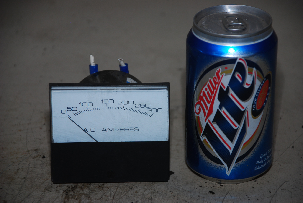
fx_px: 1416
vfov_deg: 8.2
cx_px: 152
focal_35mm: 168
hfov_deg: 12.2
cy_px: 102
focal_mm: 112
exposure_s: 1/60
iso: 200
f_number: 5.6
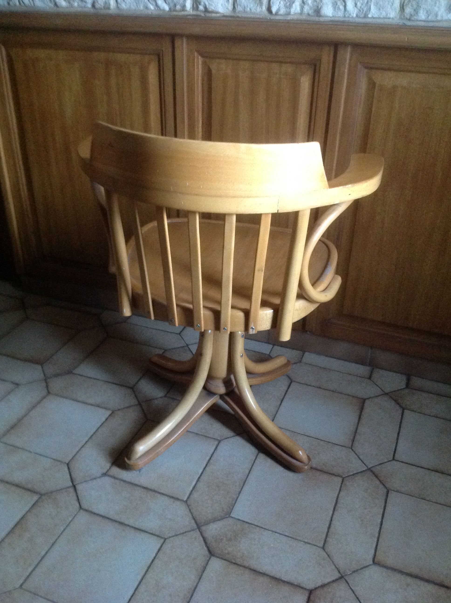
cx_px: 226
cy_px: 302
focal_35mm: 35
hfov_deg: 40.6
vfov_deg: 52.7
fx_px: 610
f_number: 2.4
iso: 640
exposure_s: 1/15
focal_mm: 4.28
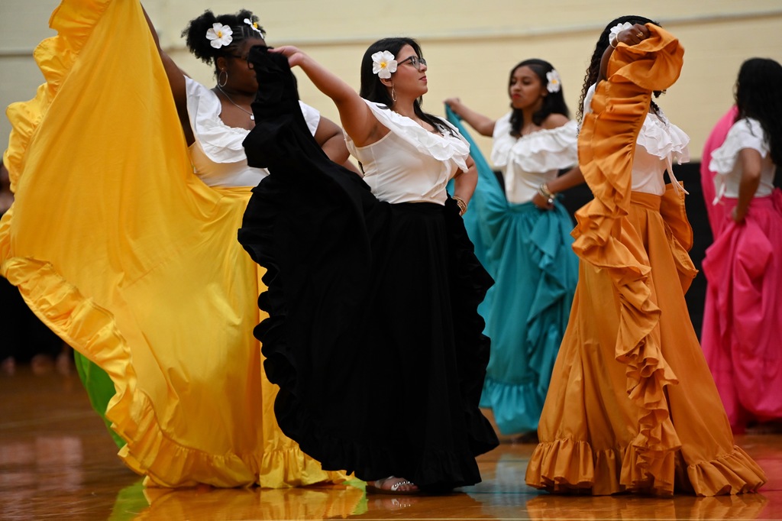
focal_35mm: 170
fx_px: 3691
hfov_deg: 12.1
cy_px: 260
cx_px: 391
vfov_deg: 8.1
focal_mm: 170
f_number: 2.8
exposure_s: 1/320
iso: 2500
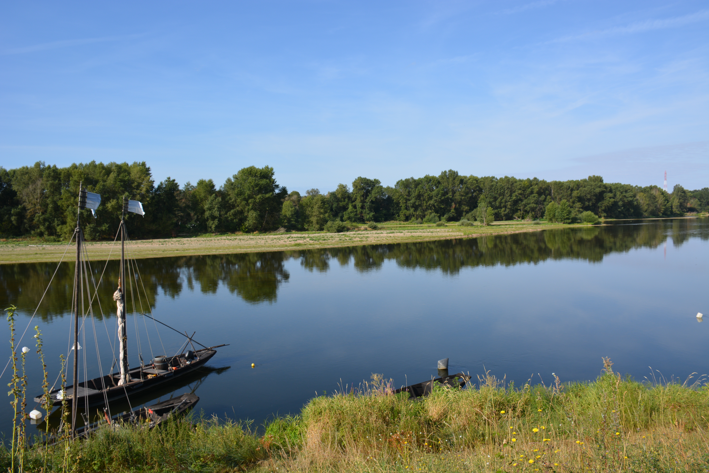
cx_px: 354
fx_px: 532
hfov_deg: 67.4
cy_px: 236
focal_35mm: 27
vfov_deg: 47.9
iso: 110
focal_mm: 18
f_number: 8
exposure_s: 1/250
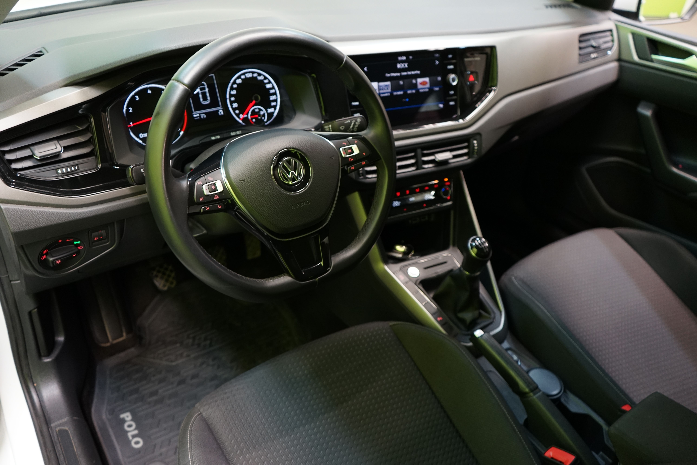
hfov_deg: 65.5
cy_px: 232
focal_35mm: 28
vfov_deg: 46.4
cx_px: 348
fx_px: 542
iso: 1000
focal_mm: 28
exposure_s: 1/30
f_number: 3.5
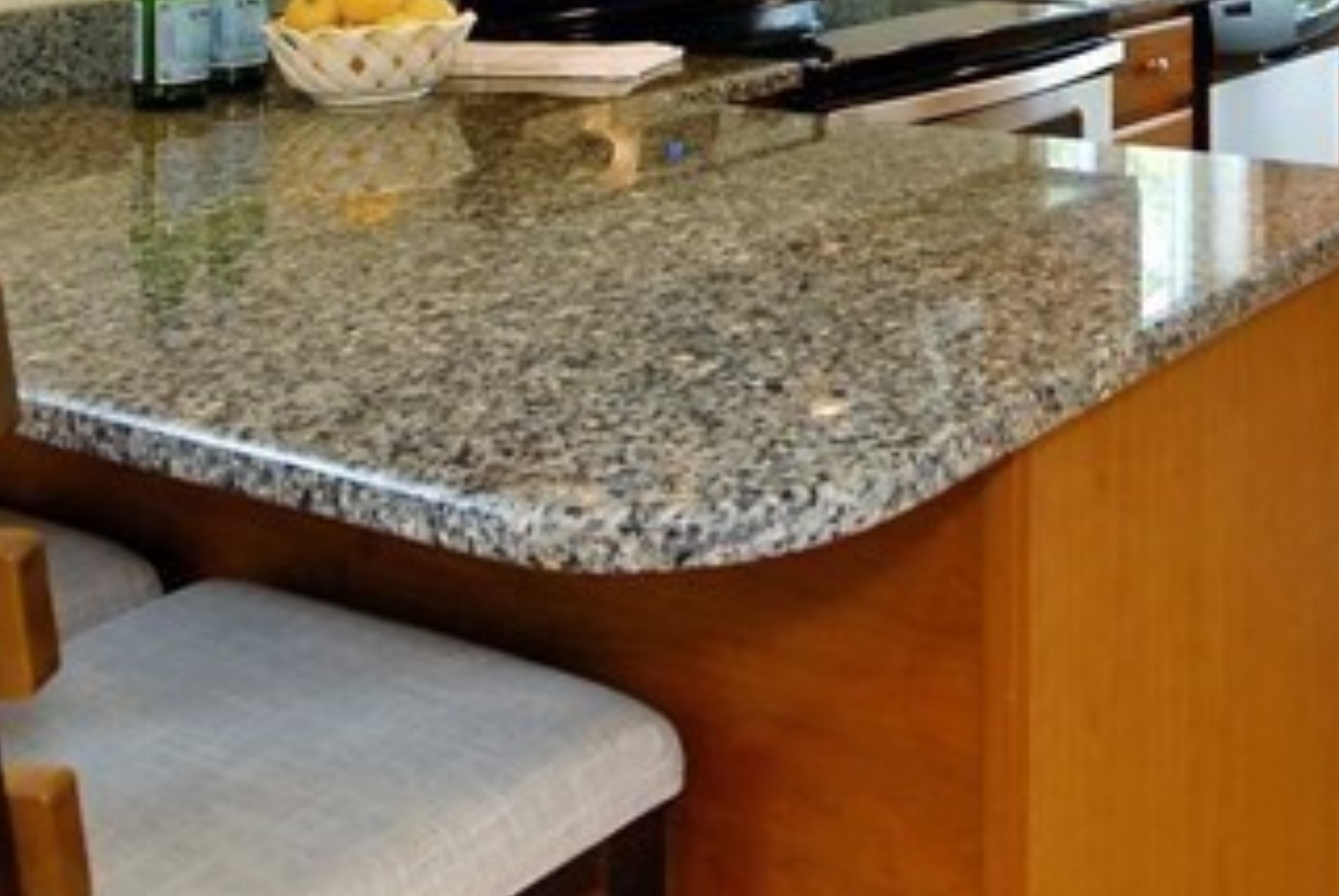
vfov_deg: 25.3
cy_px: -180
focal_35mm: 48
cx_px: 1117
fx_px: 1787
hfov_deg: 39.1
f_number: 4
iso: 400
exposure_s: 1/40
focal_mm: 10
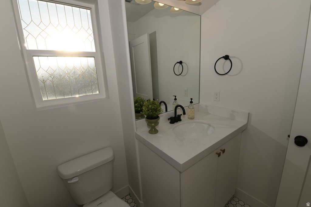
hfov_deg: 100.4
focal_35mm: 15
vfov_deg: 77.3
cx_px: 156
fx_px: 130
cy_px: 104
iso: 200
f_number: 11
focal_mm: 15
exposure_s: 1/250
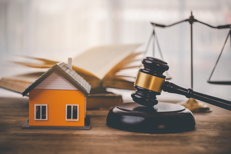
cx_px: 116
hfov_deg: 33.4
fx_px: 385
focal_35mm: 60
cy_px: 77
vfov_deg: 22.6
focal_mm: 60
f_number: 3
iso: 140
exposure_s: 1/250
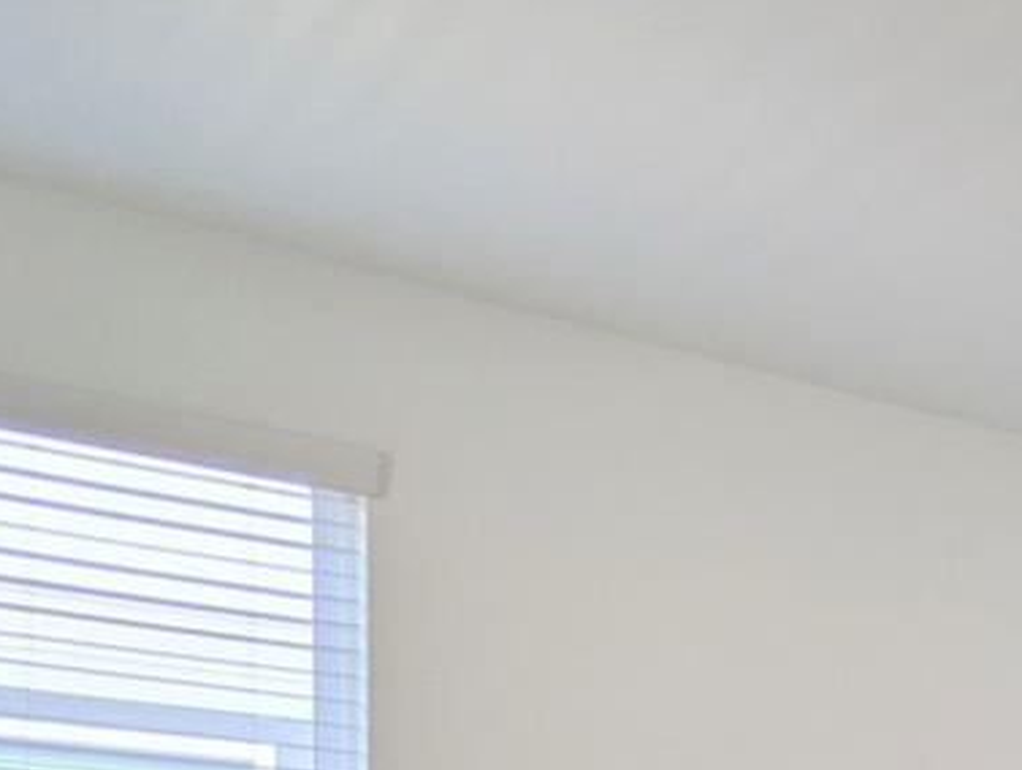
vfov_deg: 19.9
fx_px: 1922
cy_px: 1122
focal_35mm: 65
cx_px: 1971
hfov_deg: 19.4
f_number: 1.7
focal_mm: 2.02
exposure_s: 1/321
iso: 52
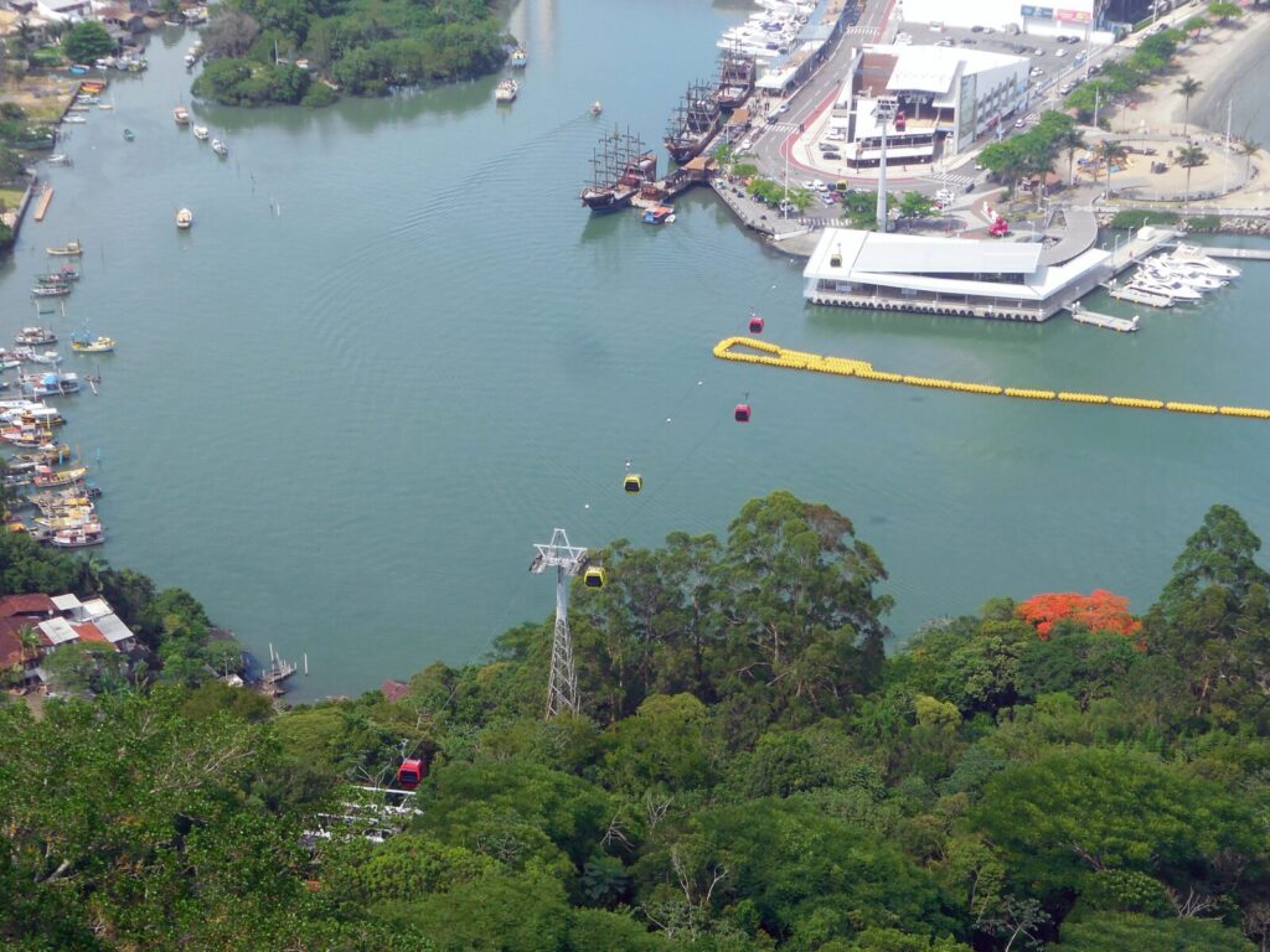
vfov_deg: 19.1
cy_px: 476
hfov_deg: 25.3
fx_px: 2825
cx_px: 635
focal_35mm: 77
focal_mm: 13.8
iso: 125
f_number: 5.5
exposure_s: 1/250
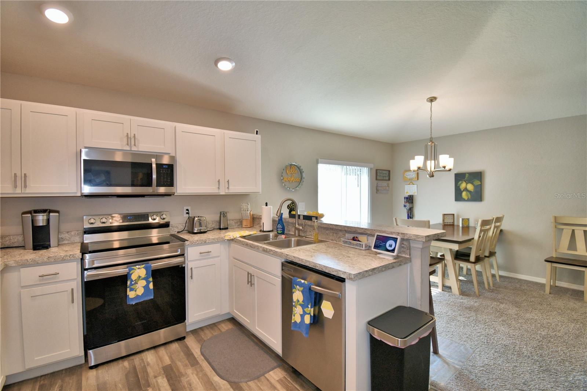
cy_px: 196
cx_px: 294
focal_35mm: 15
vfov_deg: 77.3
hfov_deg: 100.4
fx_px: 245
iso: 125
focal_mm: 10
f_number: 4.5
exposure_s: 1/60
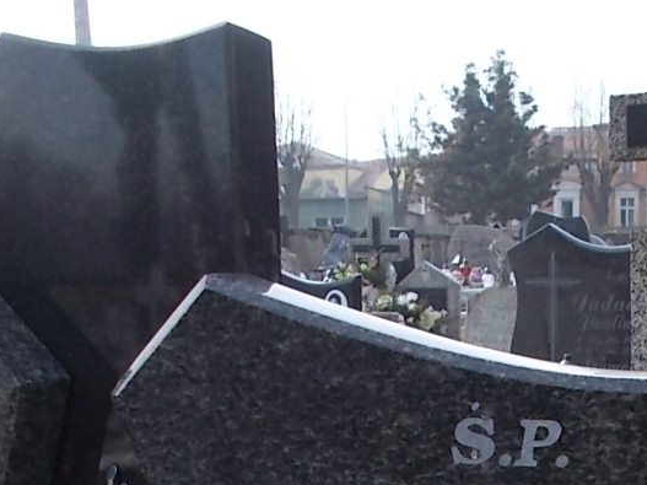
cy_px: 674
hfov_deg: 24.4
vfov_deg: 17.2
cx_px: 507
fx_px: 1476
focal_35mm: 79
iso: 80
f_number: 3.2
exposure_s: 1/500
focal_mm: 4.6
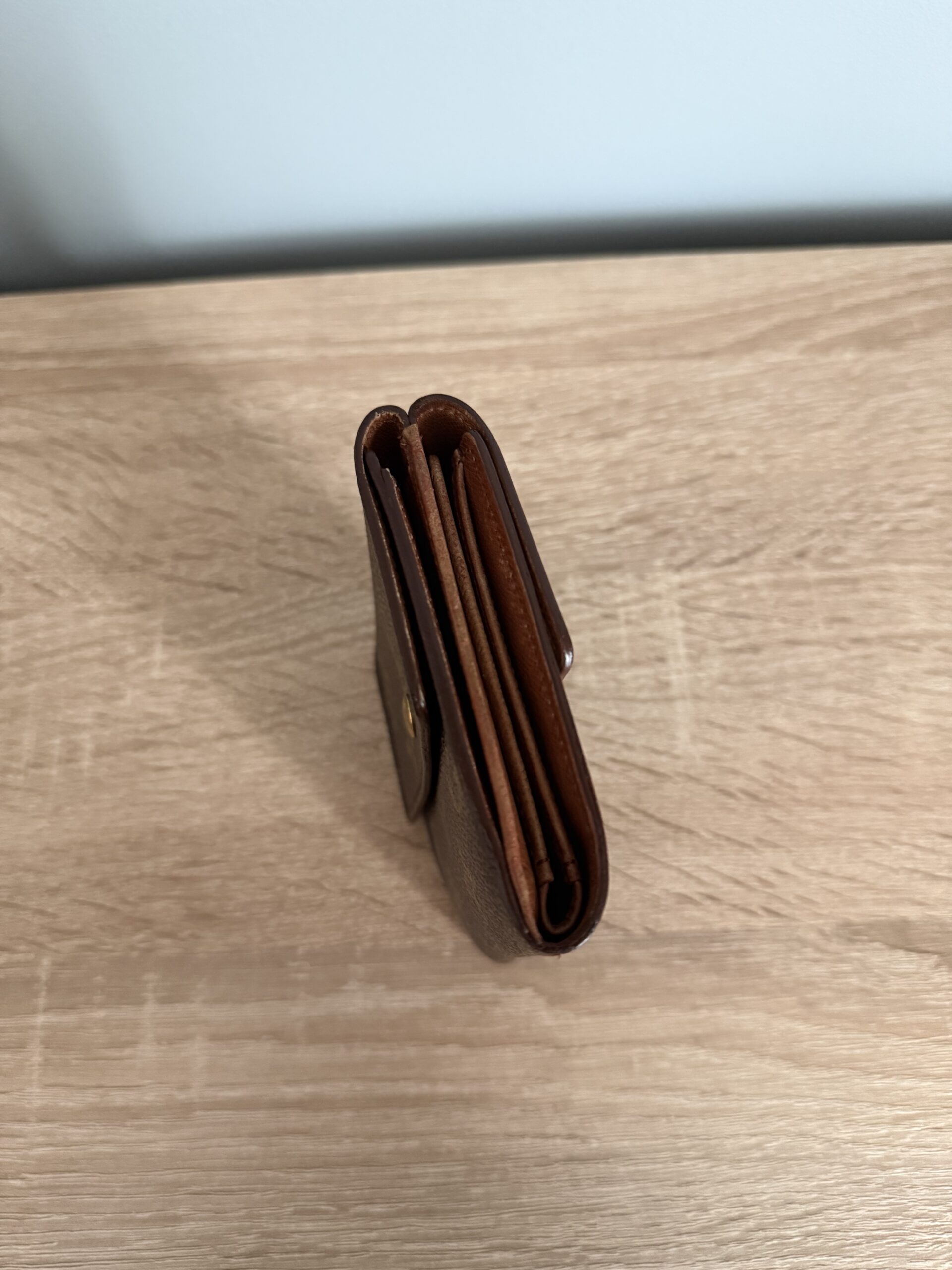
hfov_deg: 56.8
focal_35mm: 24
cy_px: 635
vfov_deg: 71.6
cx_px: 476
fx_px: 880
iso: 500
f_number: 1.78
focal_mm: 6.76
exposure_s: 1/60
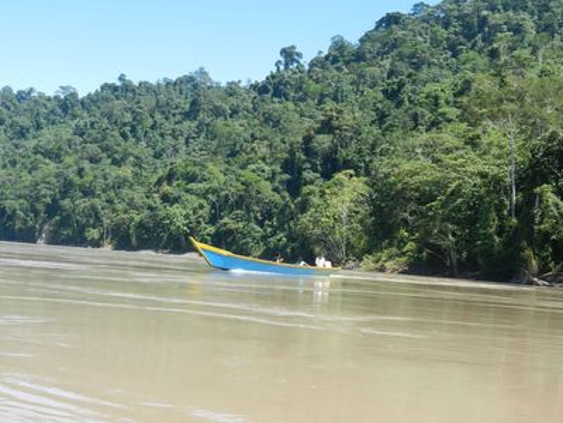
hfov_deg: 36.2
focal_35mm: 53
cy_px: 212
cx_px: 282
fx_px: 862
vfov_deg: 27.5
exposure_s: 1/400
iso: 160
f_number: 4.4
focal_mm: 9.4
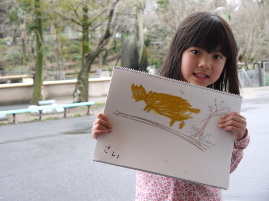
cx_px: 134
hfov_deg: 33.2
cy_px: 100
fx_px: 451
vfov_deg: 25.2
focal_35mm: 58
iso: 160
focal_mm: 29
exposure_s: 1/60
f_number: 4.9
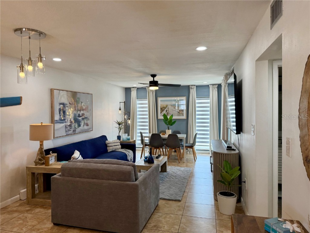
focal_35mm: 24
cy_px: 116
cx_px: 155
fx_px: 215
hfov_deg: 71.6
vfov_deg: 56.8
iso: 160
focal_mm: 6.76
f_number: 1.78
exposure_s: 1/164
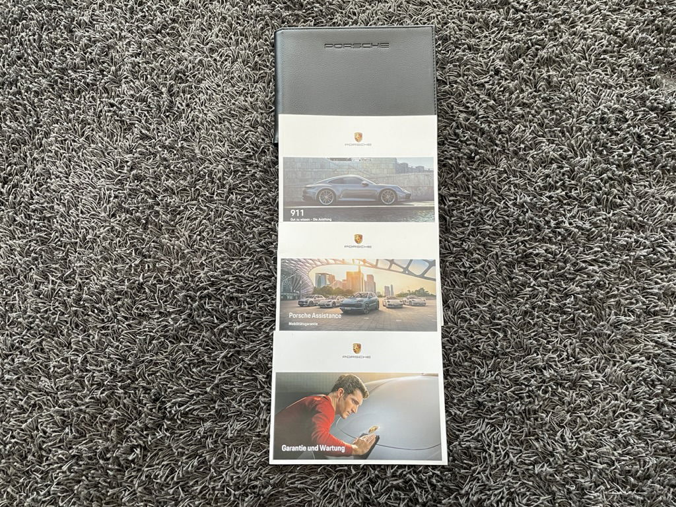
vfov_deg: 53.1
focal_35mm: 26
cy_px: 254
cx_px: 338
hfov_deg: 67.3
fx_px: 508
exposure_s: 1/60
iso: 160
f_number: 1.6
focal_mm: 4.2
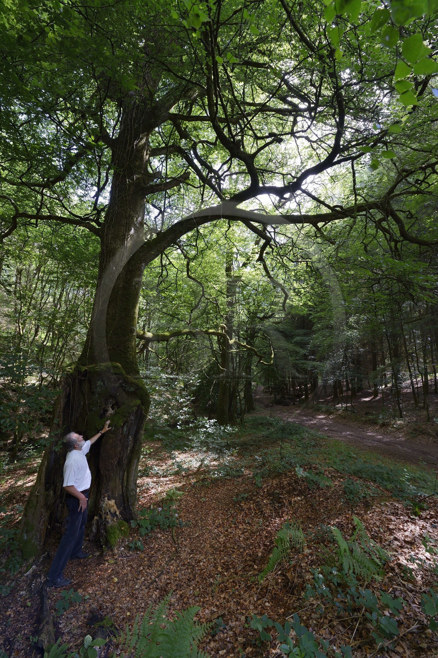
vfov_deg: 104.3
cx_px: 219
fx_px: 256
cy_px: 329
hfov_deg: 81.1
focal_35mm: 14
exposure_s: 1/100
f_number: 7.1
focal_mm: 14
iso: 800
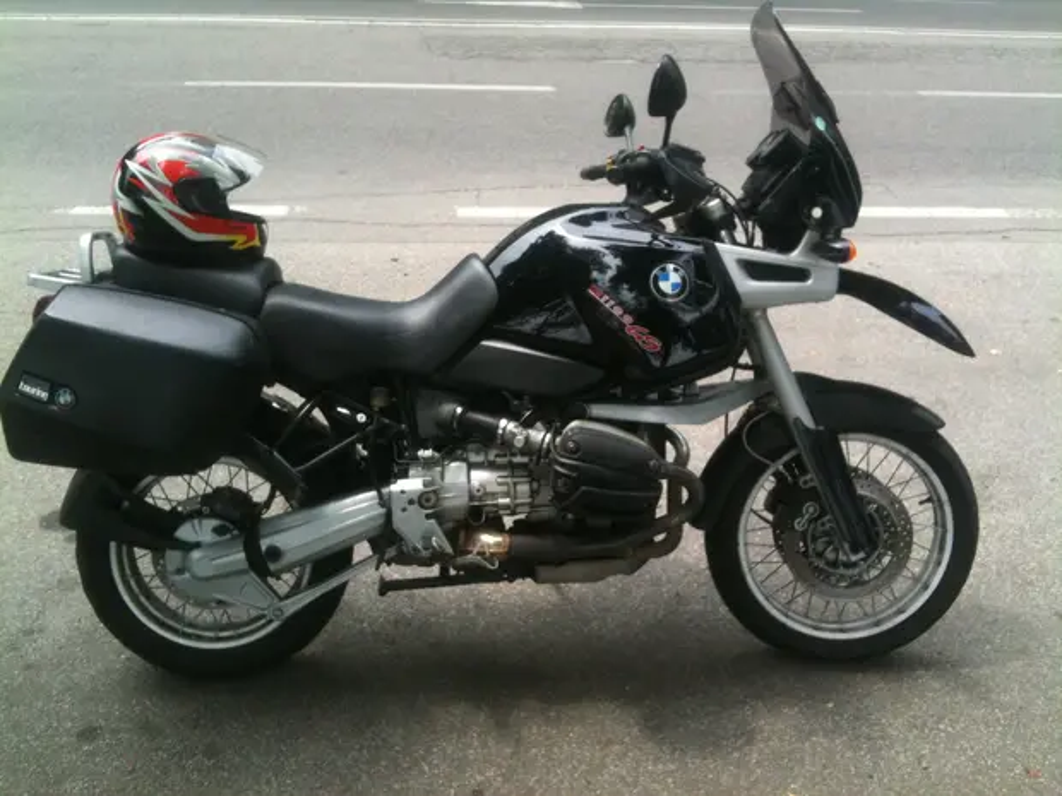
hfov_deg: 52.6
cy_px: 398
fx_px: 1074
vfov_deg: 40.7
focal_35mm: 35
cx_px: 531
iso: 64
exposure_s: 1/402
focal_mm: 3.85
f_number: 2.8
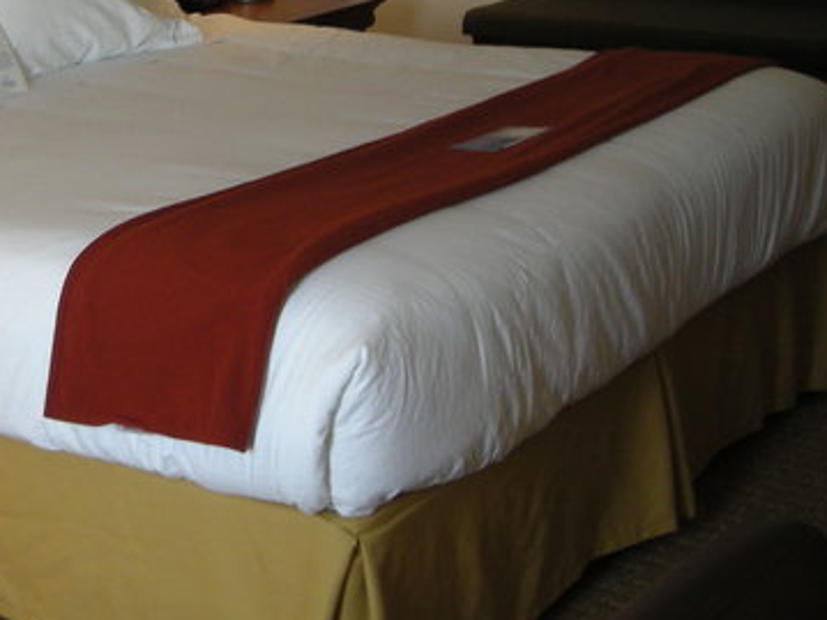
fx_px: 1863
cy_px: 53
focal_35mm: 78
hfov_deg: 24.5
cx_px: 120
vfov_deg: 18.5
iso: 108
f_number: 2.8
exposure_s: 1/54.2
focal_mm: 5.7
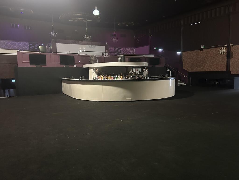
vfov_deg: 53.1
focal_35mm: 26
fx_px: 180
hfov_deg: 67.3
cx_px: 120
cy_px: 90
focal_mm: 5.7
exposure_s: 1/25
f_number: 1.5
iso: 640
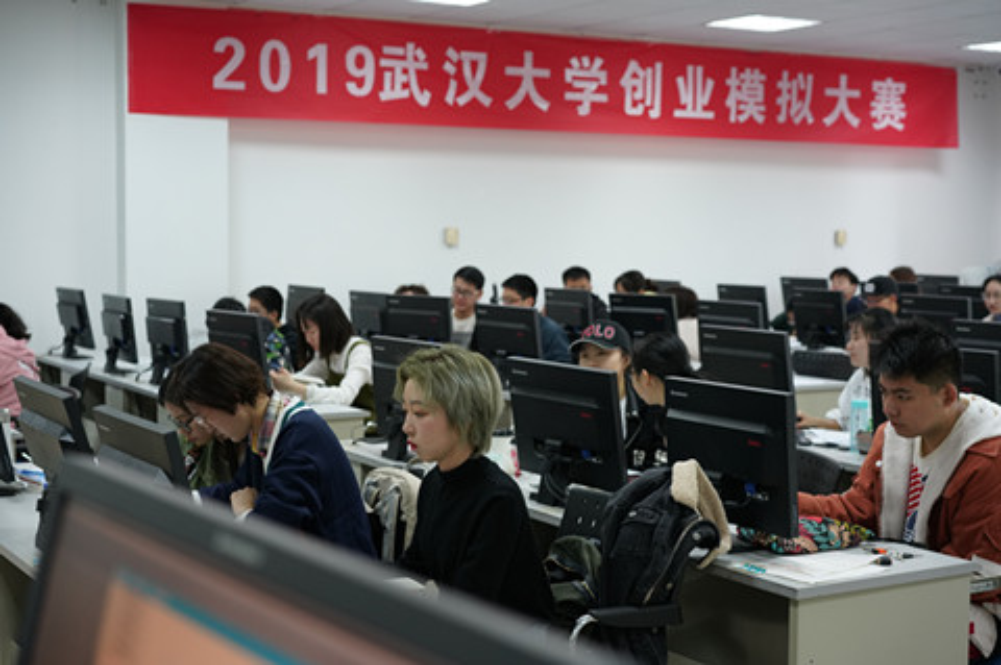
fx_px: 1528
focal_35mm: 55
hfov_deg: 36.3
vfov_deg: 24.6
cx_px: 500
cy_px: 332
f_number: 4.5
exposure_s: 1/60
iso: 1600
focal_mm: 55
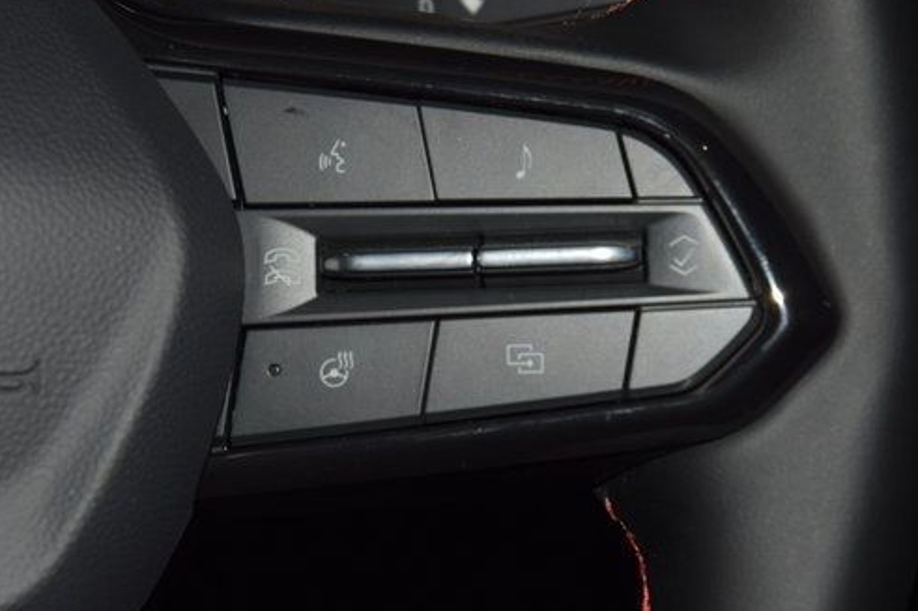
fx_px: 3492
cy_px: 253
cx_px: 426
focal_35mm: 137
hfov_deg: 15.0
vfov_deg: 10.0
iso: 100
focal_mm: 70
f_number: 8
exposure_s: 1/125
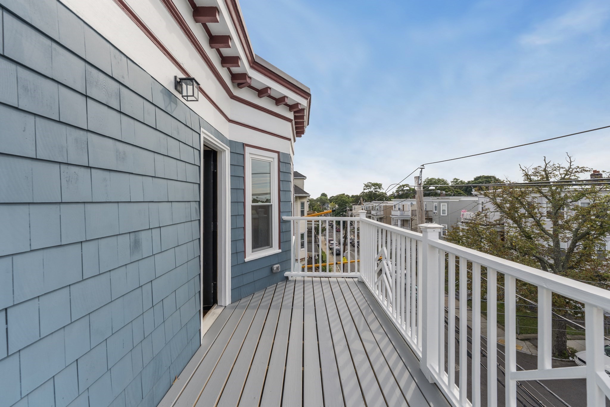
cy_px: 204
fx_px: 237
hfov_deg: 104.3
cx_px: 305
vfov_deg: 81.2
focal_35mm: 14
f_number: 9
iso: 100
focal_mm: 14
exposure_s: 1/500
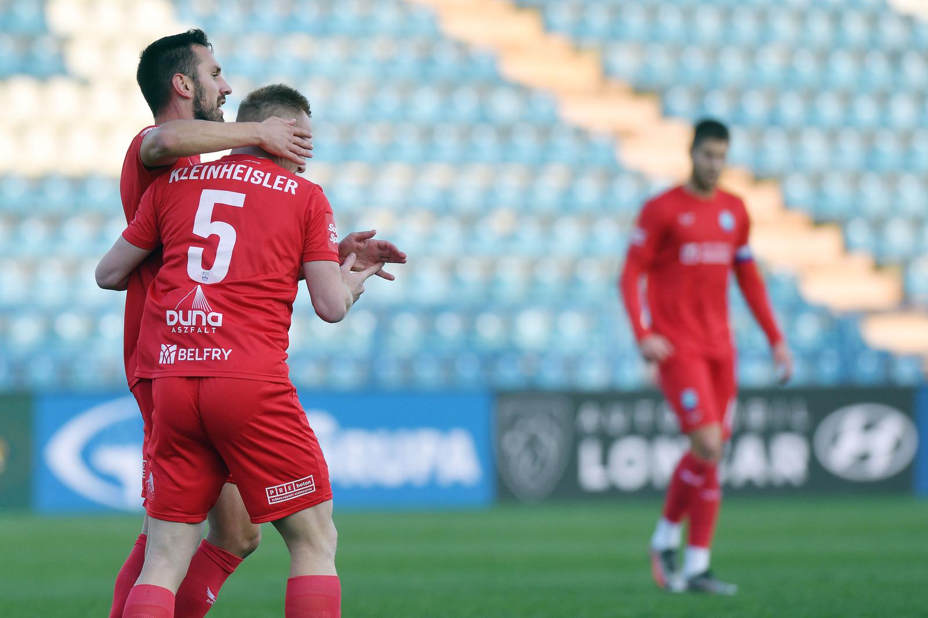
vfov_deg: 4.6
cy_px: 309
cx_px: 464
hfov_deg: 6.9
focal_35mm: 300
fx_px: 7731
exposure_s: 1/1250
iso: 280
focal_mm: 300
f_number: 4
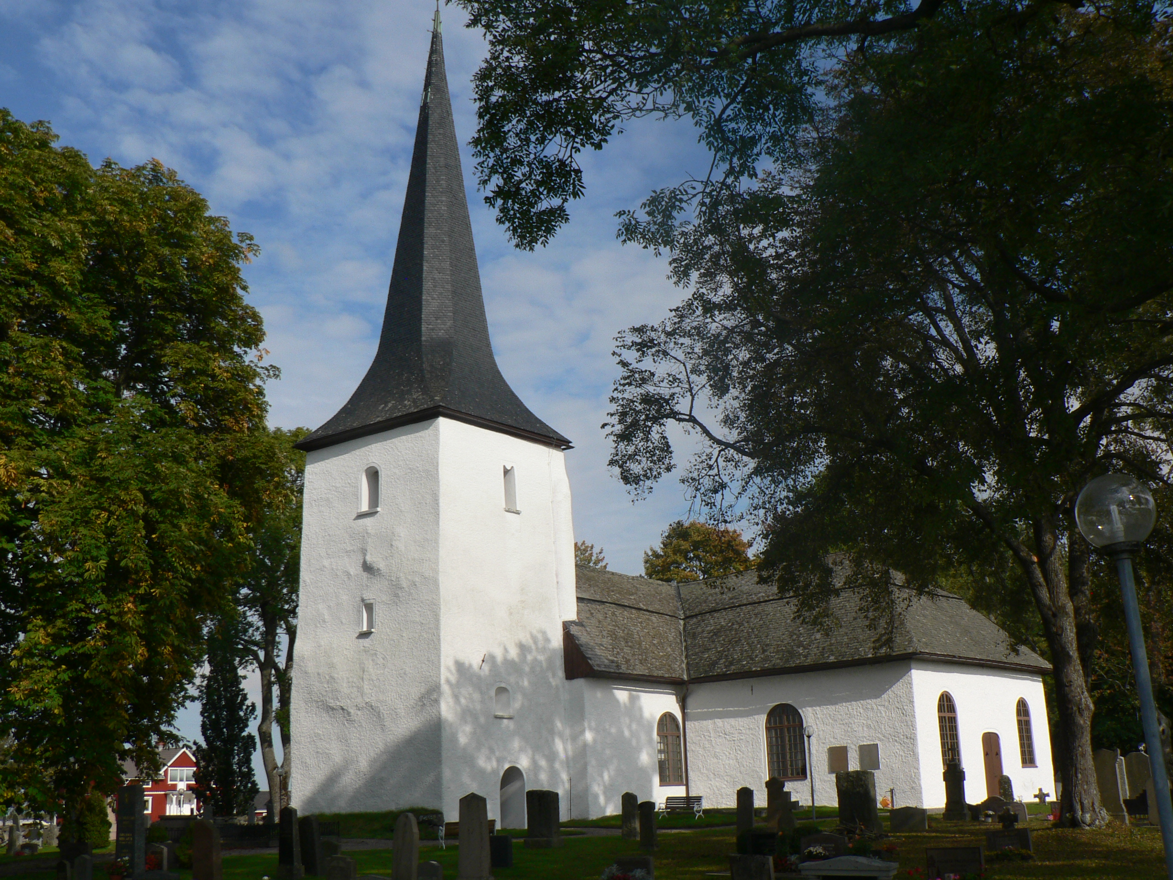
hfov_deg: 47.9
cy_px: 440
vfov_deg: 36.8
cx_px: 586
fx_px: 1322
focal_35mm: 39
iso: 80
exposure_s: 1/400
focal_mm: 6.4
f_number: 5.6
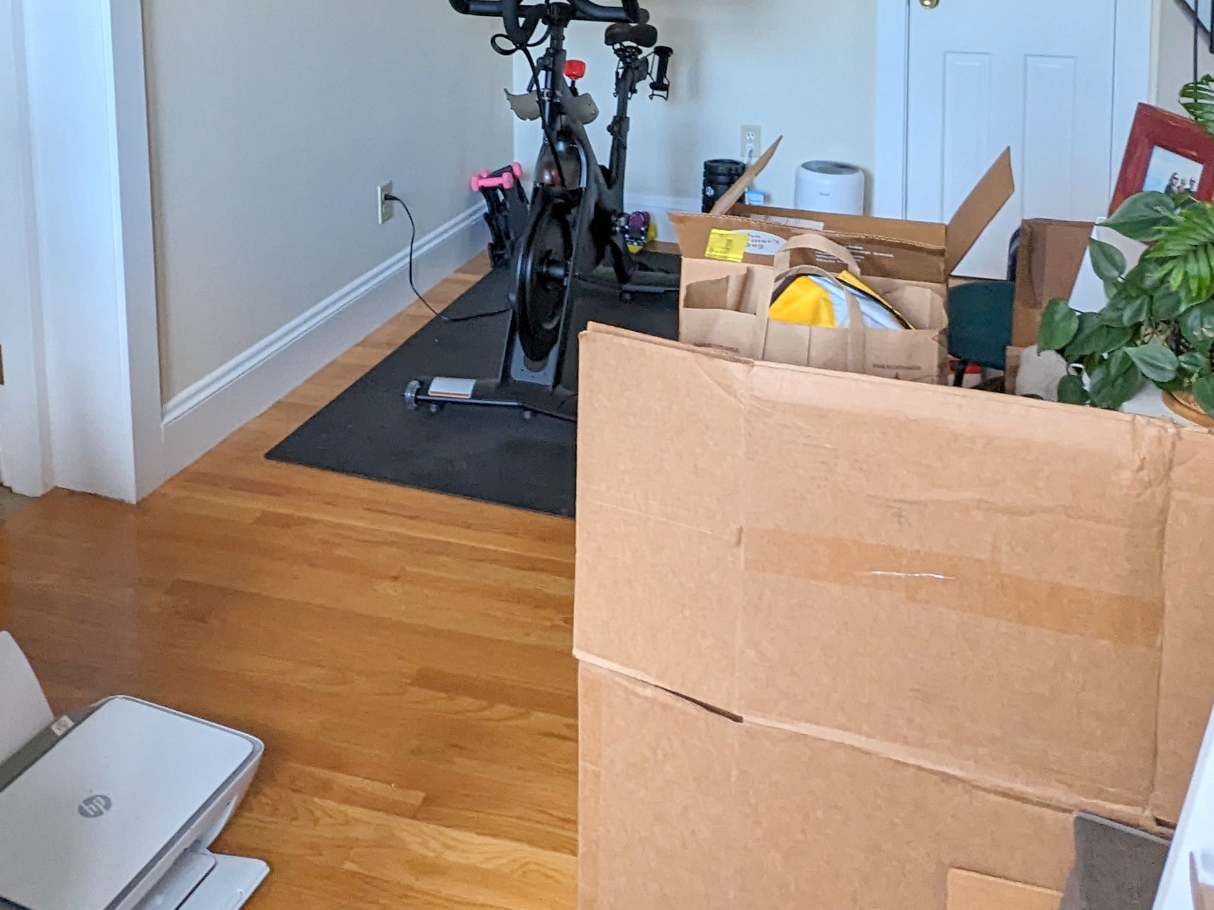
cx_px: 514
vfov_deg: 35.0
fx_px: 1298
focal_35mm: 37
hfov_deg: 50.0
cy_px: -7
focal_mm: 2.35
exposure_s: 1/42.4
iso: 396
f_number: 2.2
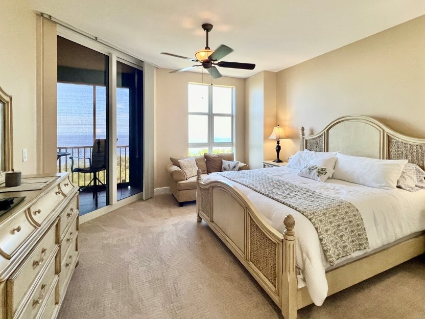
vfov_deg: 77.6
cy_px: 134
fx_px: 196
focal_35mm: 16
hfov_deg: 94.4
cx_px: 221
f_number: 1.8
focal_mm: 1.57
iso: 160
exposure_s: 1/120
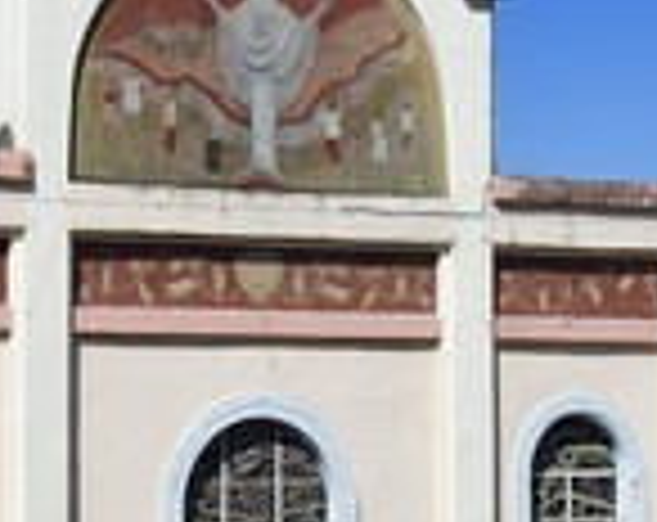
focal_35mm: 130
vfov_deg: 11.8
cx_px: 76
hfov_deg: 14.7
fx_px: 2521
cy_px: 194
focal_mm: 48
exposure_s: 1/640
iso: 200
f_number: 10
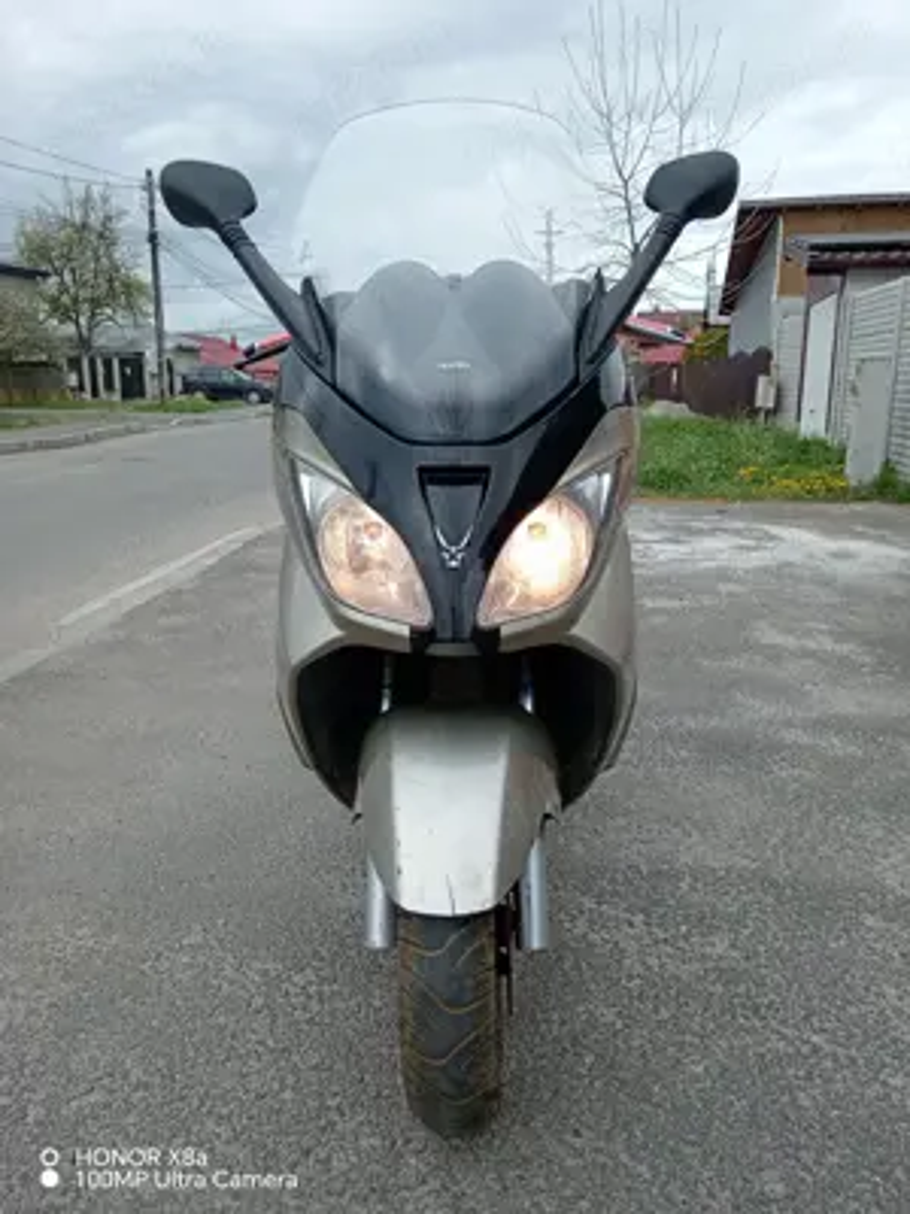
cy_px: 607
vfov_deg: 65.3
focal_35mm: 27
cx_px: 455
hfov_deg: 51.4
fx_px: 946
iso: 101
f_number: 1.9
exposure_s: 1/443
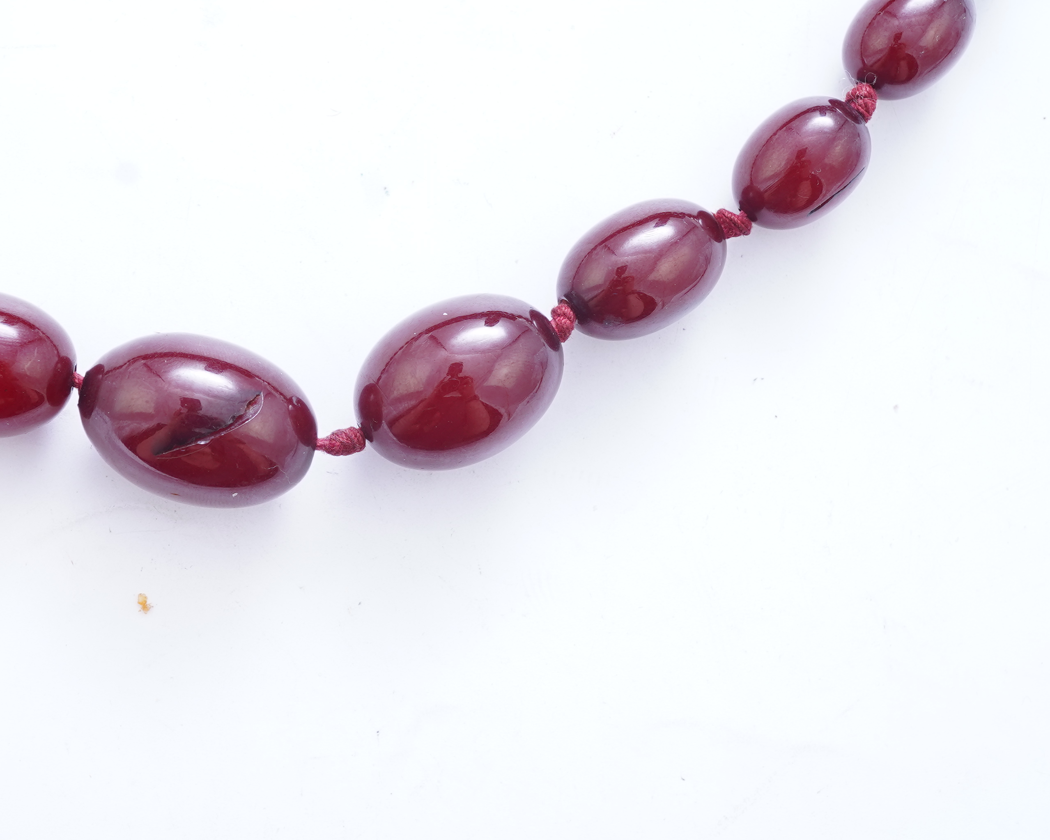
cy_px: 378
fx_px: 2020
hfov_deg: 28.8
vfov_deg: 23.5
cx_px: 301
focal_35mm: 65
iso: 250
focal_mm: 30
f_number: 14
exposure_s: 1/30
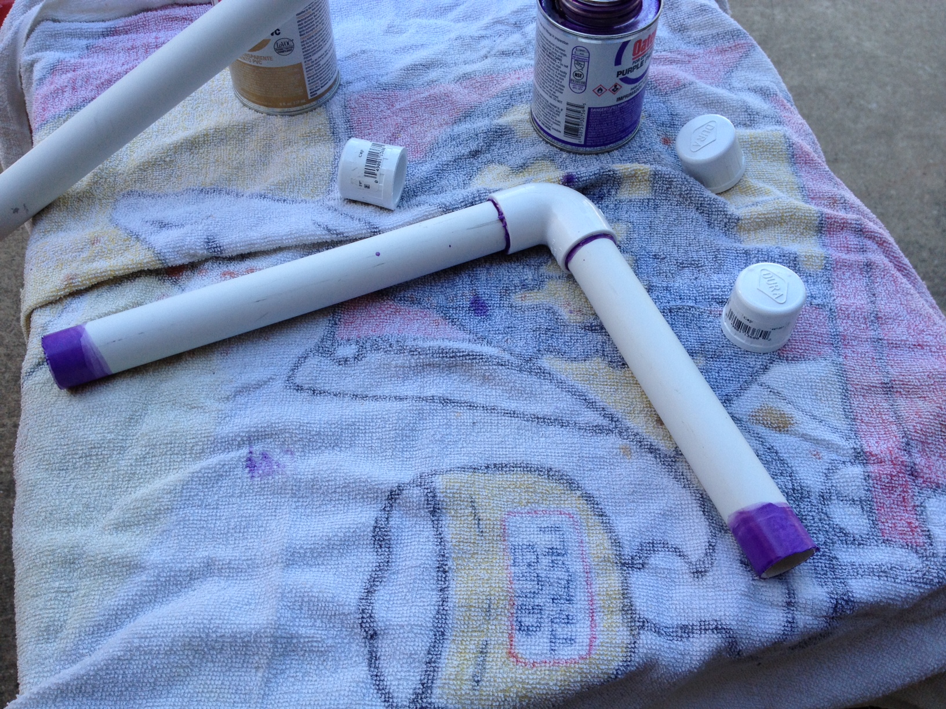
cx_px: 473
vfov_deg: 40.7
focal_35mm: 35
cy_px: 354
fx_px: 956
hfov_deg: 52.6
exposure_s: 1/303
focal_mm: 4.28
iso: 50
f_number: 2.4
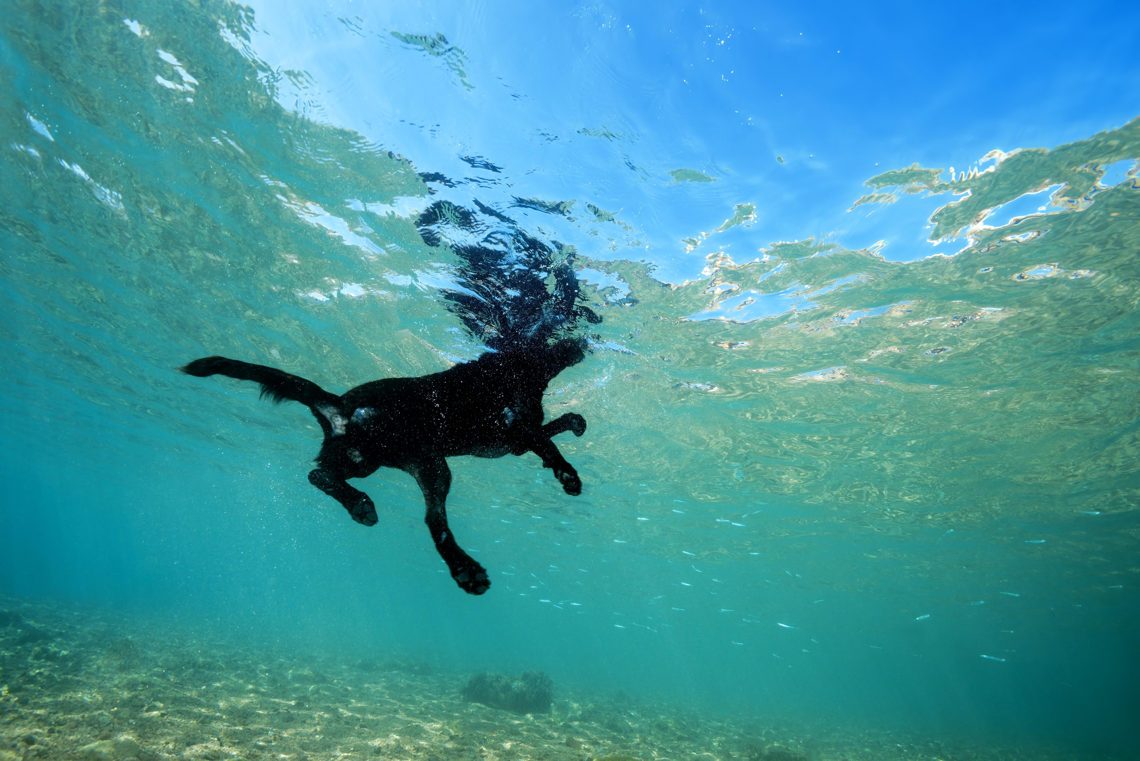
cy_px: 380
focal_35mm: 16
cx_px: 570
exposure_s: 1/160
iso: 320
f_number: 14
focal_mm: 16
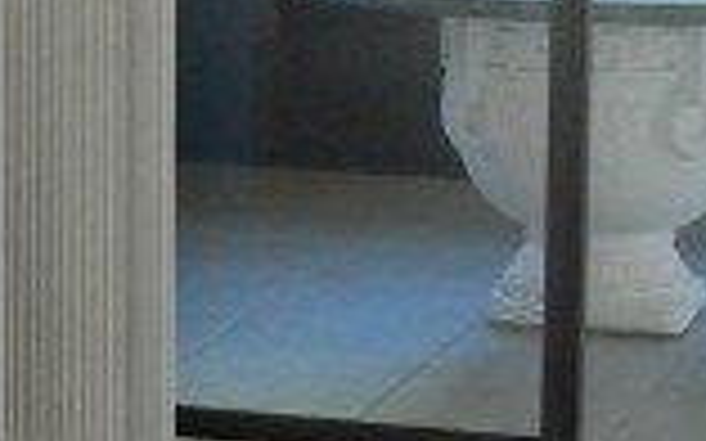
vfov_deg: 6.3
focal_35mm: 208
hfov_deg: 9.9
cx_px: -265
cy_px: 14
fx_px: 4001
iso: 180
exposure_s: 1/50
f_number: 4
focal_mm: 5.4
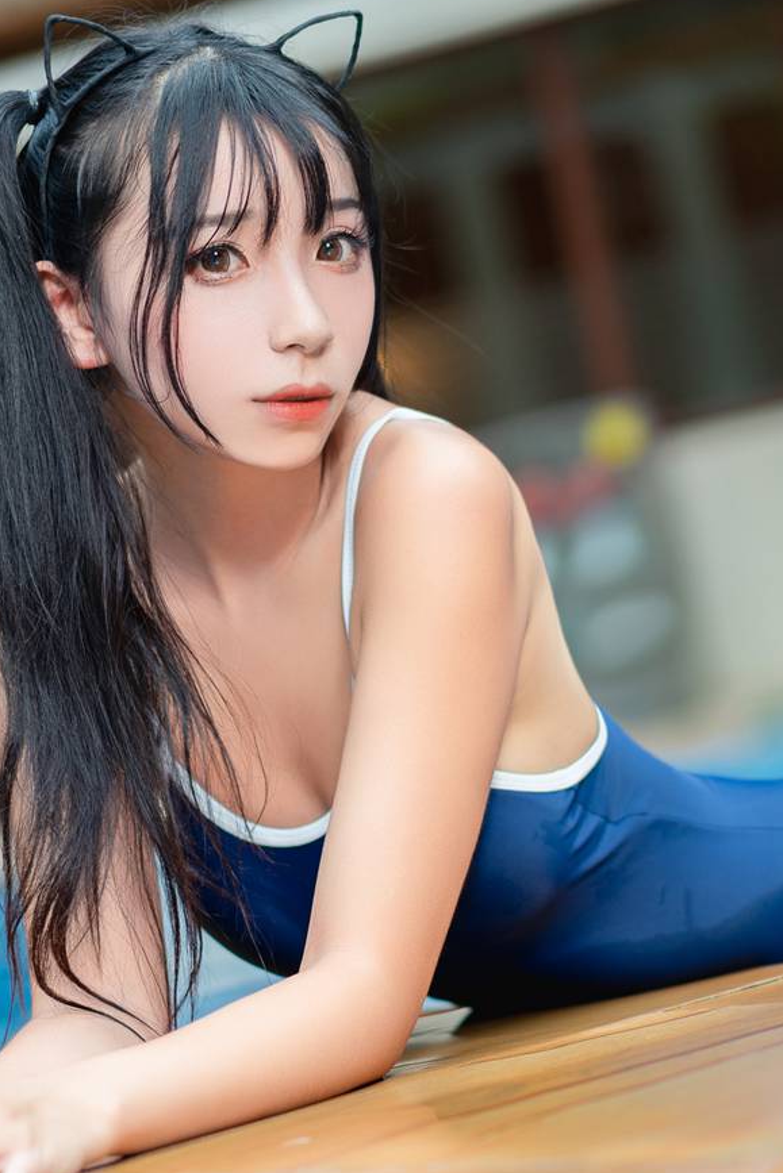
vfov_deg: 17.9
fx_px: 3717
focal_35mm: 114
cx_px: 541
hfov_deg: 12.0
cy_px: 639
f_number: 1.8
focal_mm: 55
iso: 100
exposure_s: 1/500
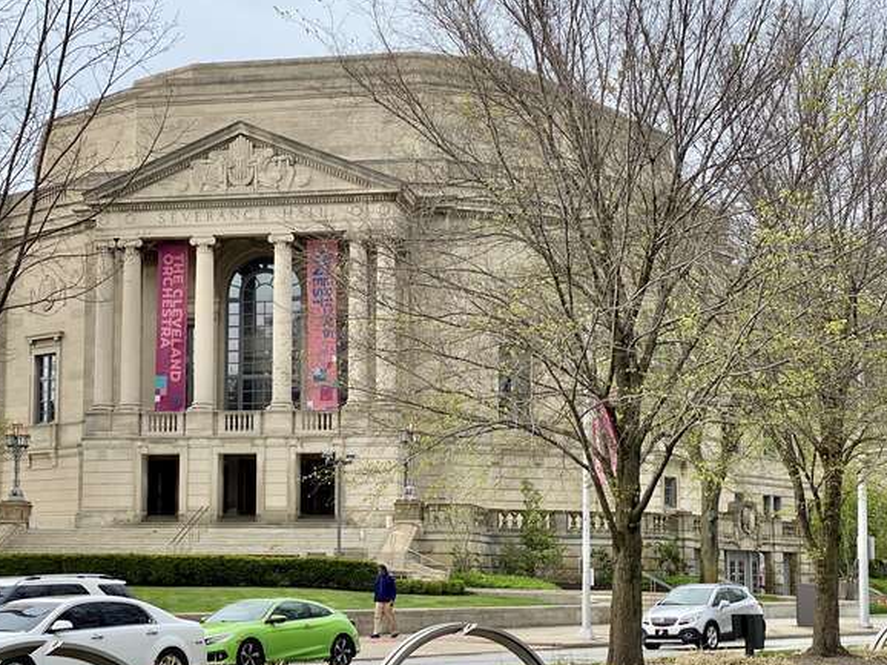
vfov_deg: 20.4
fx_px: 1844
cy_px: 381
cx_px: 322
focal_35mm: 72
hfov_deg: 26.9
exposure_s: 1/716
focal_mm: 6
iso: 20
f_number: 2
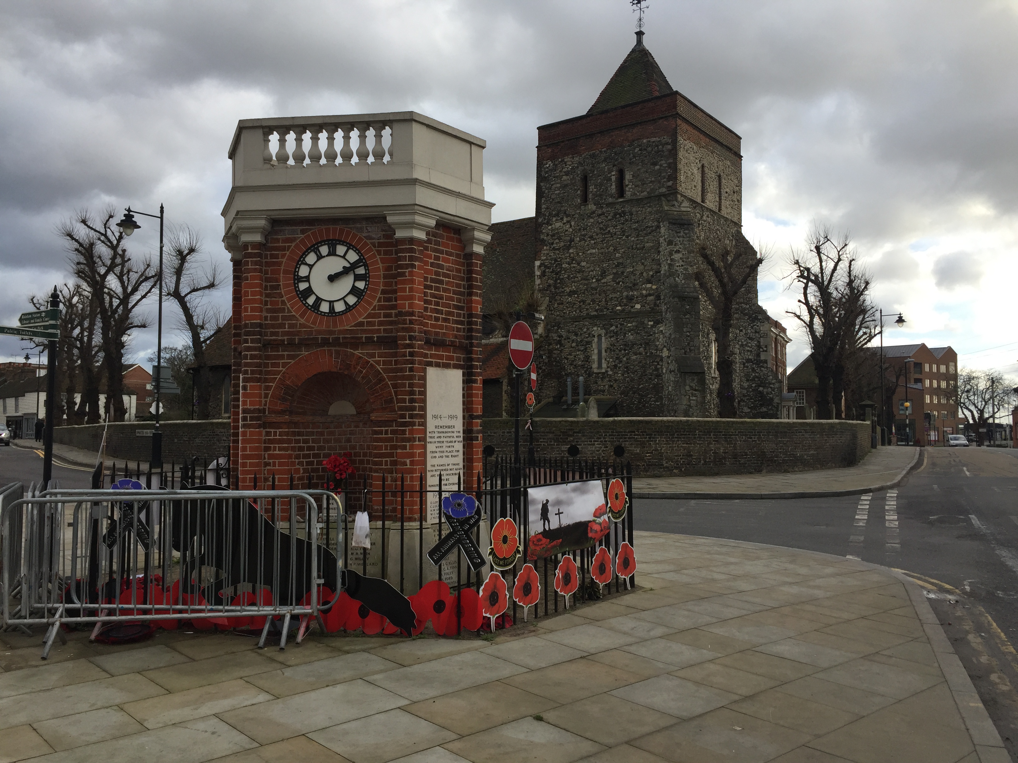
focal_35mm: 29
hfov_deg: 61.7
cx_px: 509
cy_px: 382
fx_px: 853
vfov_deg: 48.2
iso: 32
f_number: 2.2
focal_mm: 4.15
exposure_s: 1/807
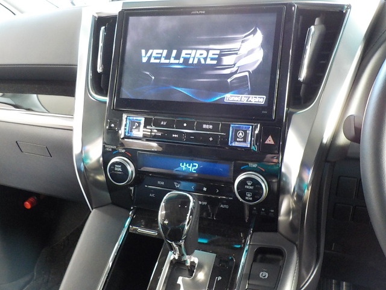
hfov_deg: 60.0
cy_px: 145
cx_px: 193
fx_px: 335
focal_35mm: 30
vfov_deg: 46.8
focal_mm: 4.1
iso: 400
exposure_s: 1/20
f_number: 3.3
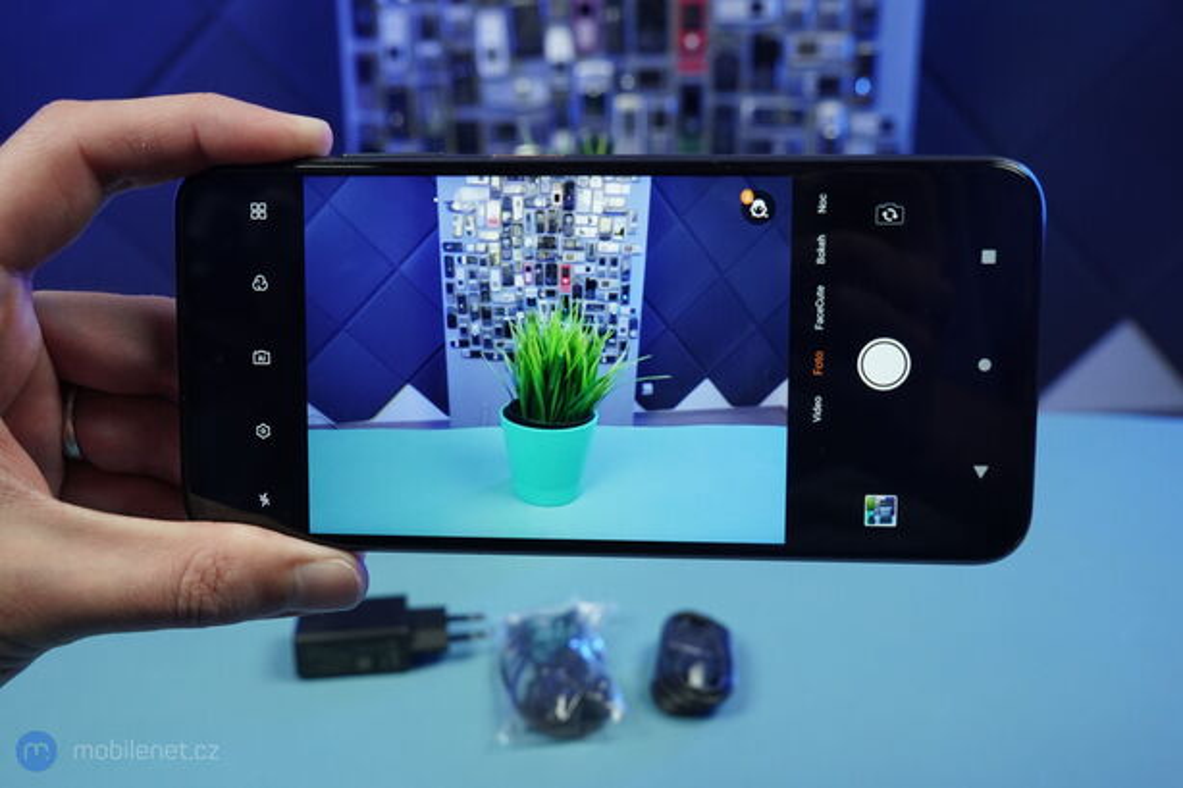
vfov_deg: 44.9
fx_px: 953
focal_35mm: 29
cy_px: 394
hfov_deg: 63.7
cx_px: 592
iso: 3200
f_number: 8
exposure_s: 1/160
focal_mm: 29
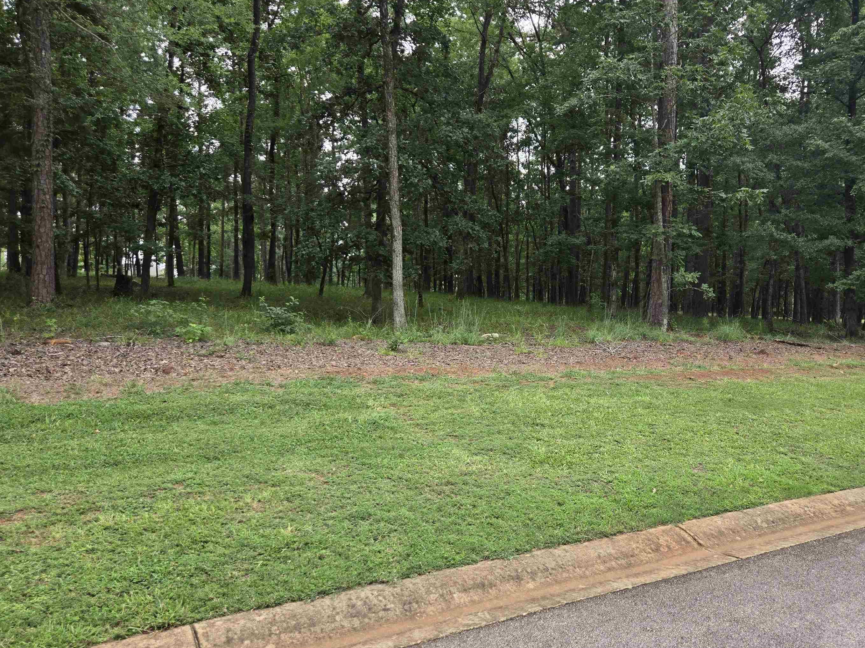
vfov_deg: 53.0
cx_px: 468
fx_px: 650
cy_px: 332
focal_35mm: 26
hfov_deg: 67.2
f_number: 1.8
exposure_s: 1/508
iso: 80
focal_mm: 5.4
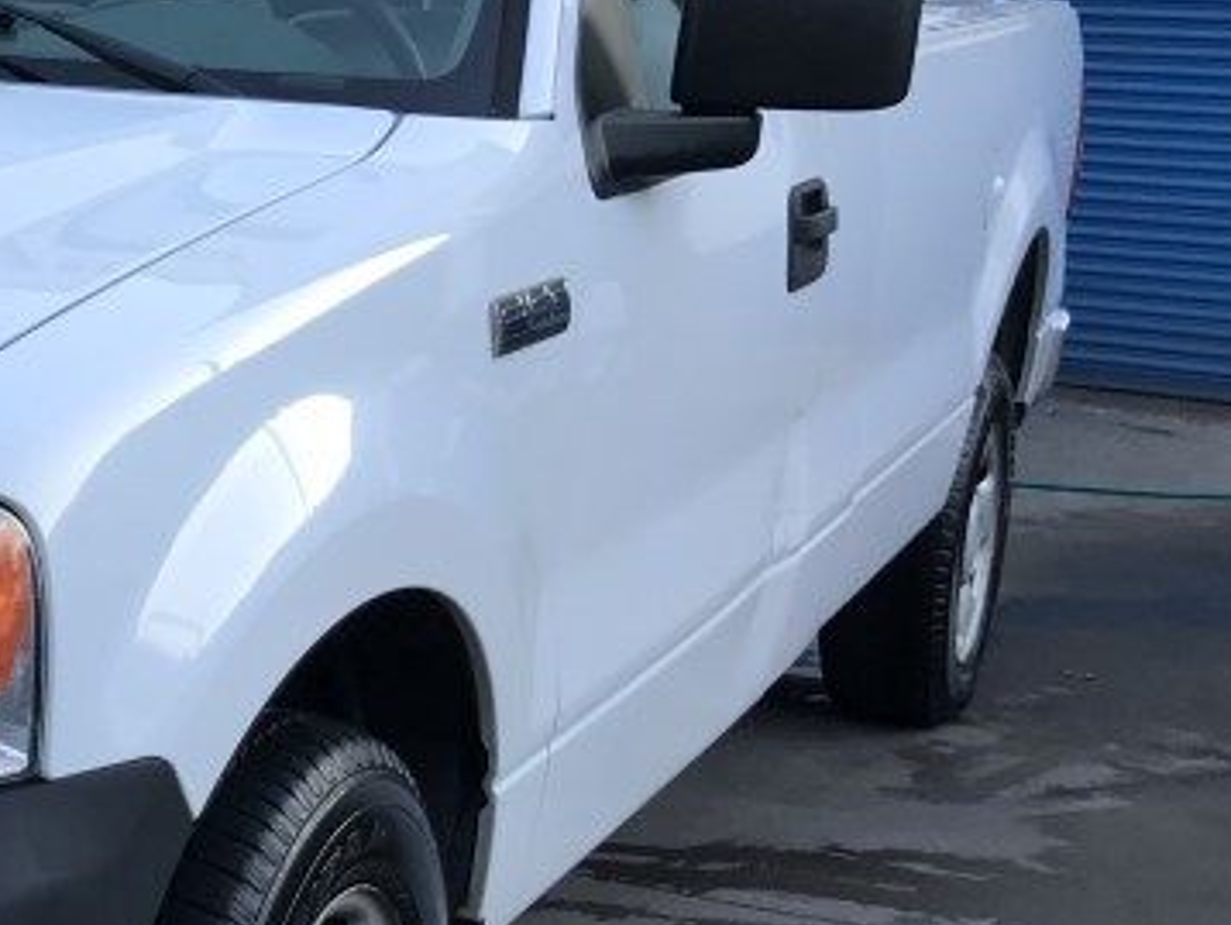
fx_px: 2847
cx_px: -261
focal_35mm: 80
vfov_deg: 18.4
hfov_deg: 22.4
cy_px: 533
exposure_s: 1/123
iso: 20
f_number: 1.8
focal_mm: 3.99
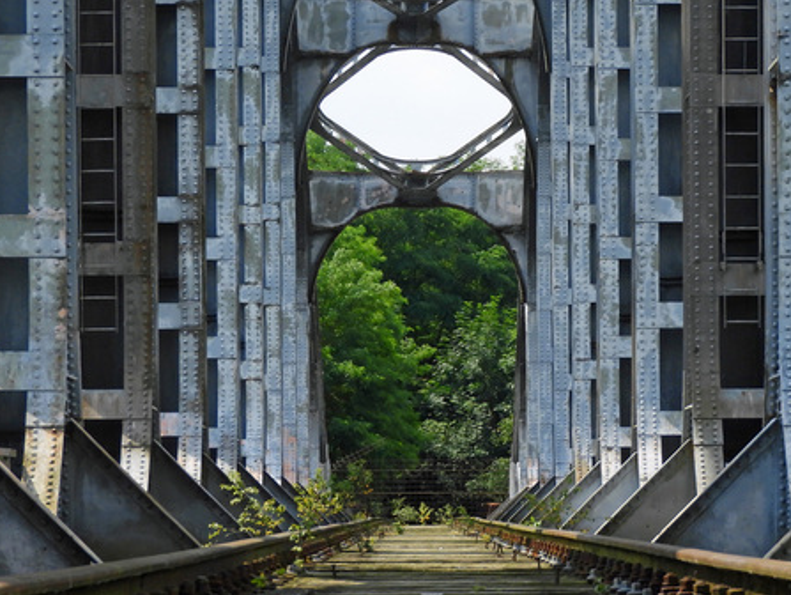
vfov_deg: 8.6
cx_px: 427
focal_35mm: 172
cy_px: 260
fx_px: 3933
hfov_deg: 11.5
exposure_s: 1/400
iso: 100
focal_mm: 18.8
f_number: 4.8
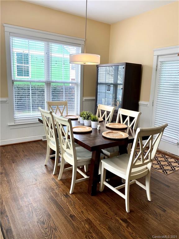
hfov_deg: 53.1
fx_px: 179
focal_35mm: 26
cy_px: 120
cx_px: 90
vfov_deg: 67.3
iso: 80
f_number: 1.8
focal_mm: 4.25
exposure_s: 1/120
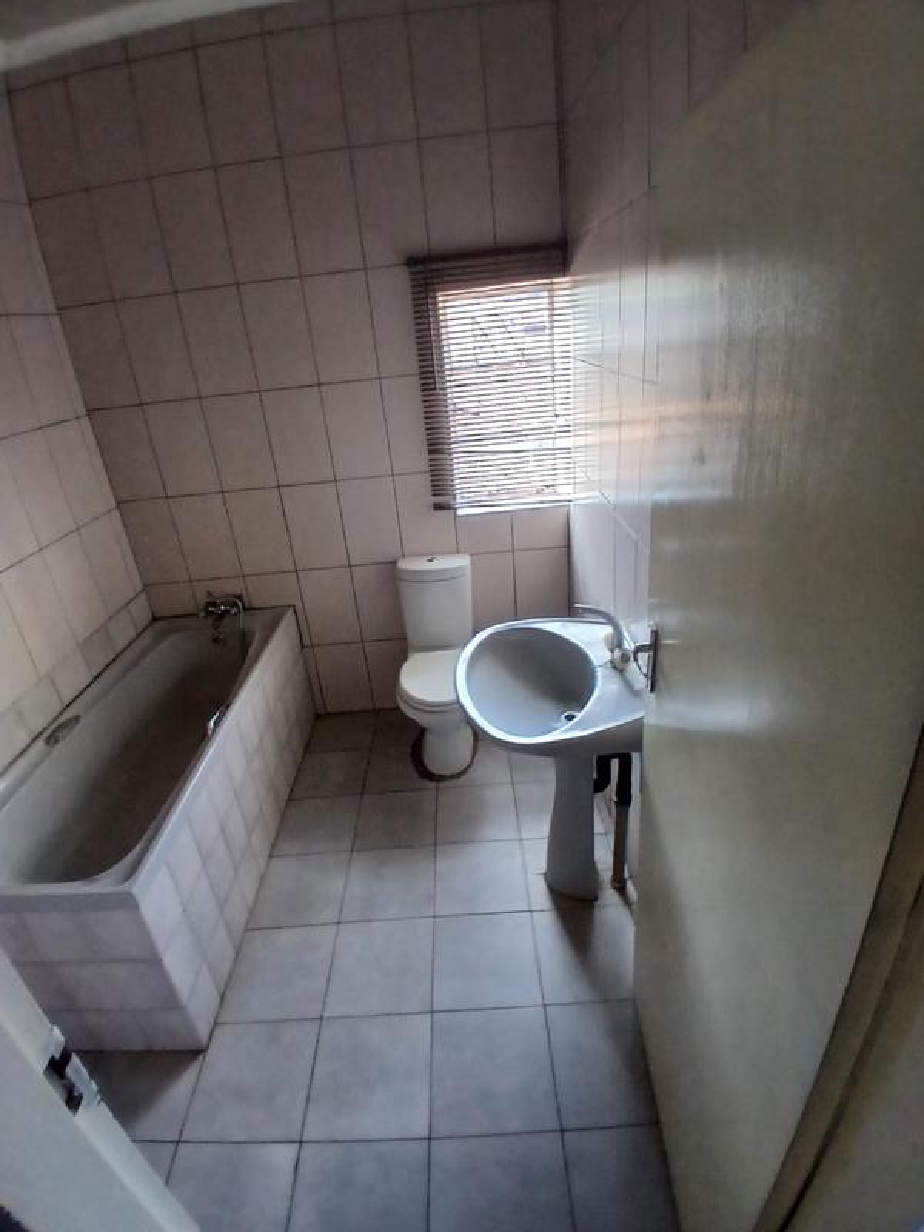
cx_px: 462
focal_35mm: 17
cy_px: 616
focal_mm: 1.4
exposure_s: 1/33.3
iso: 160
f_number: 2.2
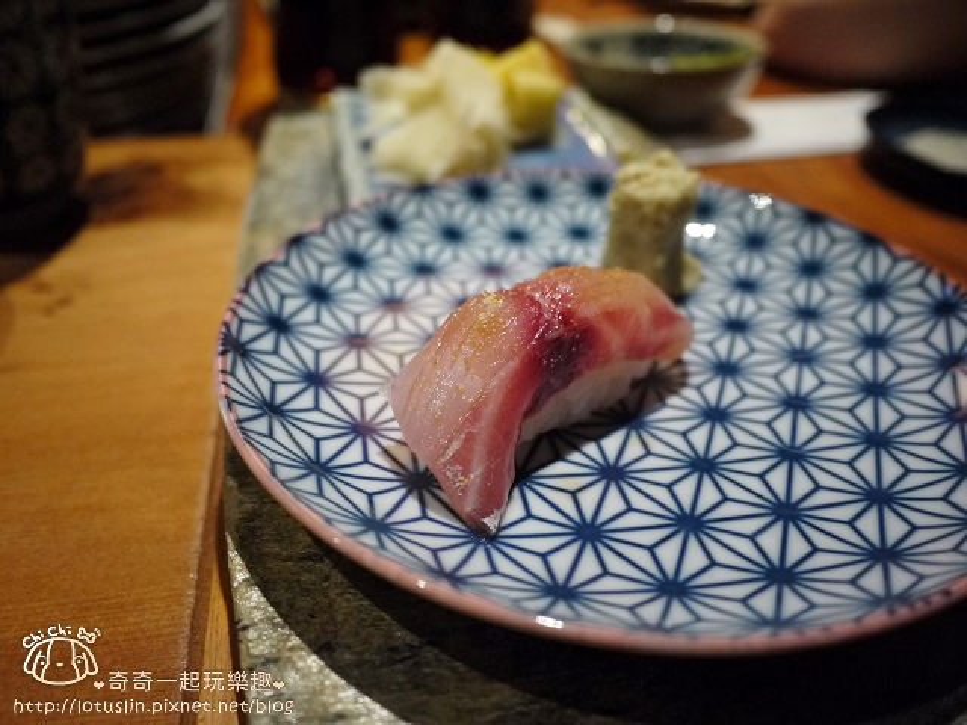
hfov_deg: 63.4
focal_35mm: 28
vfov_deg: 49.7
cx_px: 484
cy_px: 362
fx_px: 782
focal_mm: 14
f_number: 2.5
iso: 800
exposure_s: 1/30
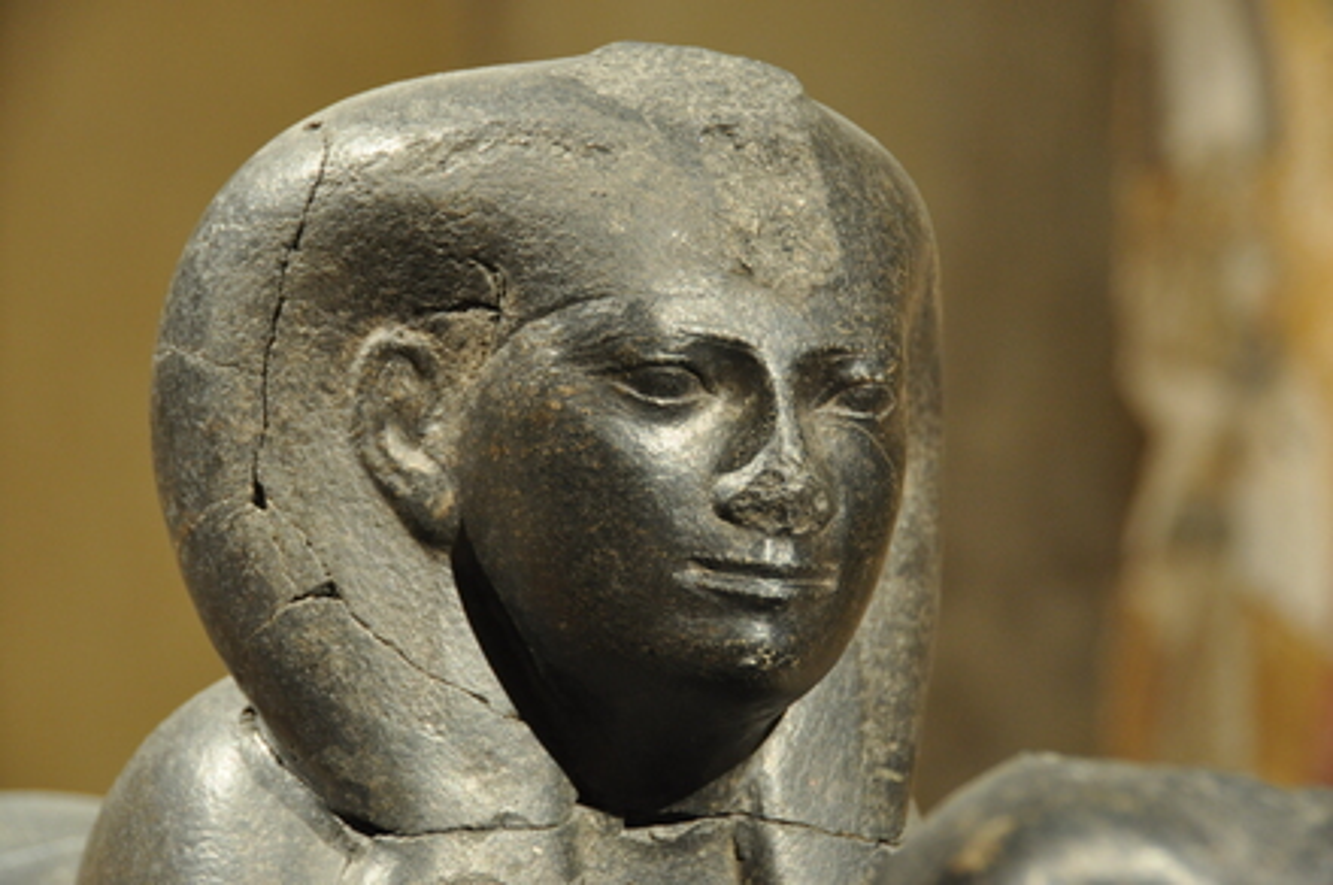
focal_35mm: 105
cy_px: 442
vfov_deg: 13.0
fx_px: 3882
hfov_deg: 19.5
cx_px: 666
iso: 1000
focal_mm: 70
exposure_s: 1/15
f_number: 5
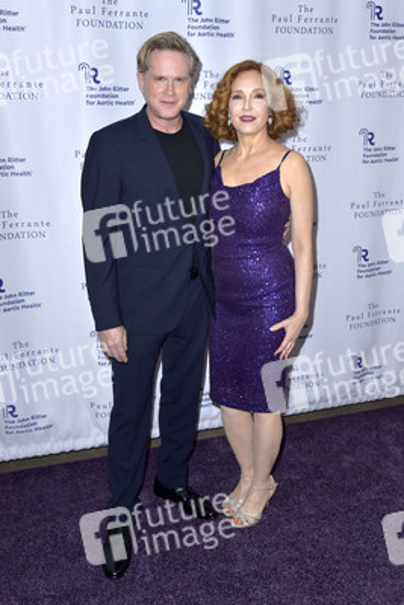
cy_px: 302
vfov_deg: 58.7
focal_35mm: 32
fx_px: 538
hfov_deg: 41.1
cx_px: 202
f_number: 6.3
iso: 400
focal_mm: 32
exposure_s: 1/250
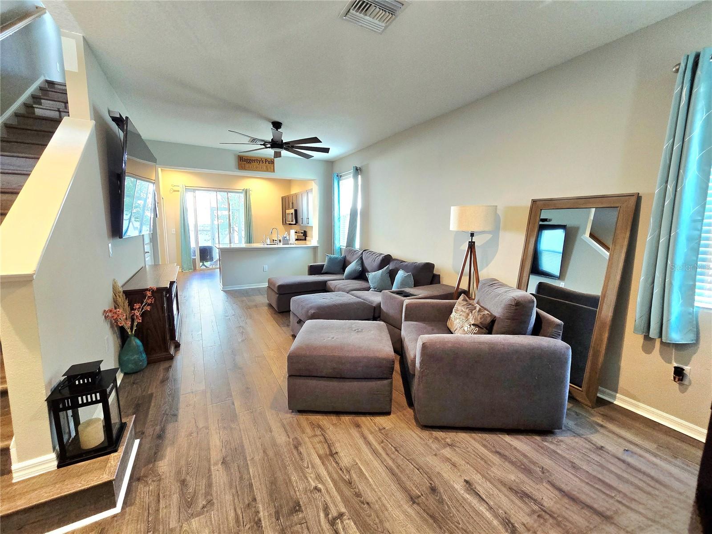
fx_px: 267
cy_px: 267
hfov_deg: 106.2
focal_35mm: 13
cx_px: 356
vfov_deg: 89.9
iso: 320
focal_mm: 2.2
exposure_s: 1/60.2
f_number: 2.2
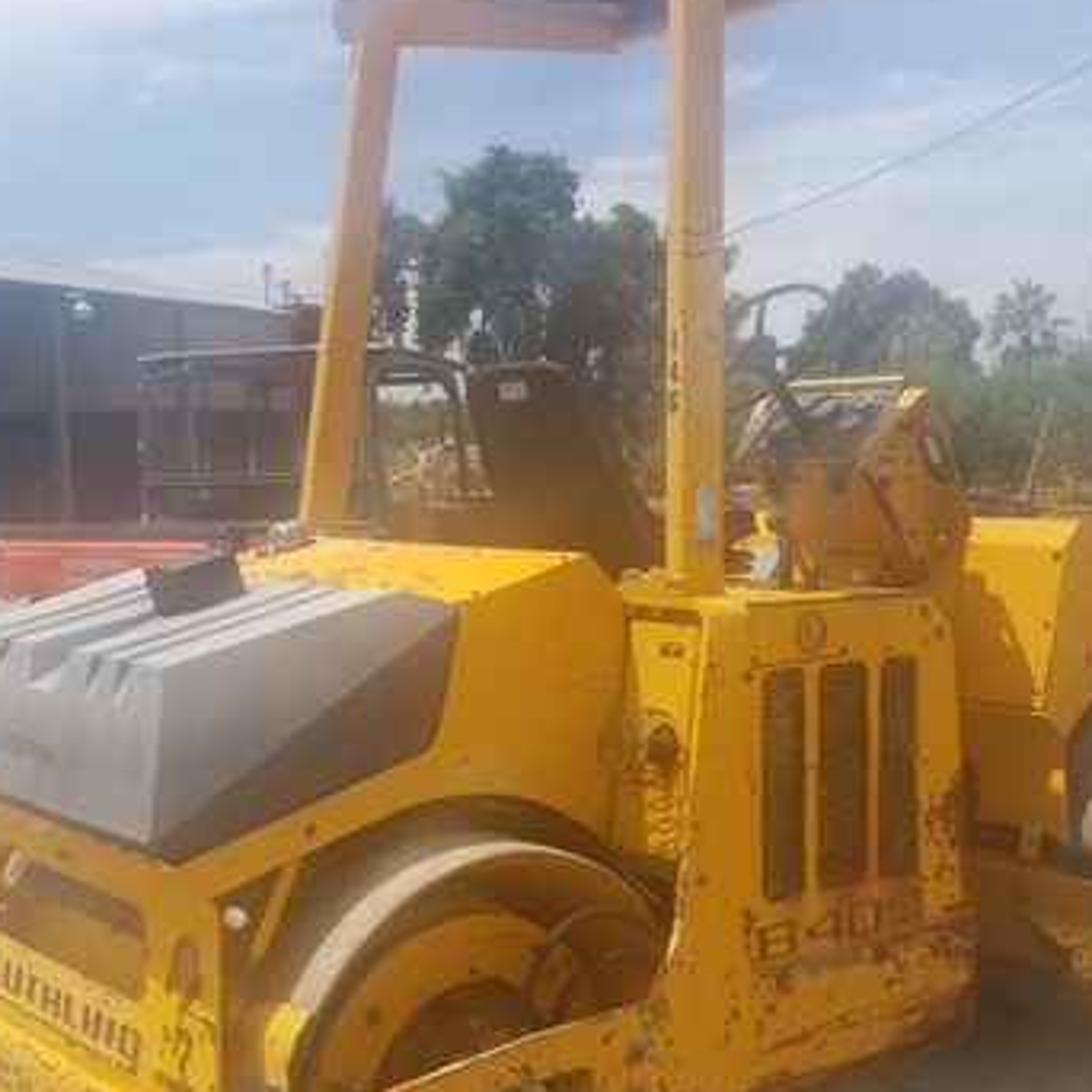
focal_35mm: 47
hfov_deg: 35.9
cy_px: 663
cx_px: 667
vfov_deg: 35.9
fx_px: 1677
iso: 50
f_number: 1.7
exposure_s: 1/2712
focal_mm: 4.25
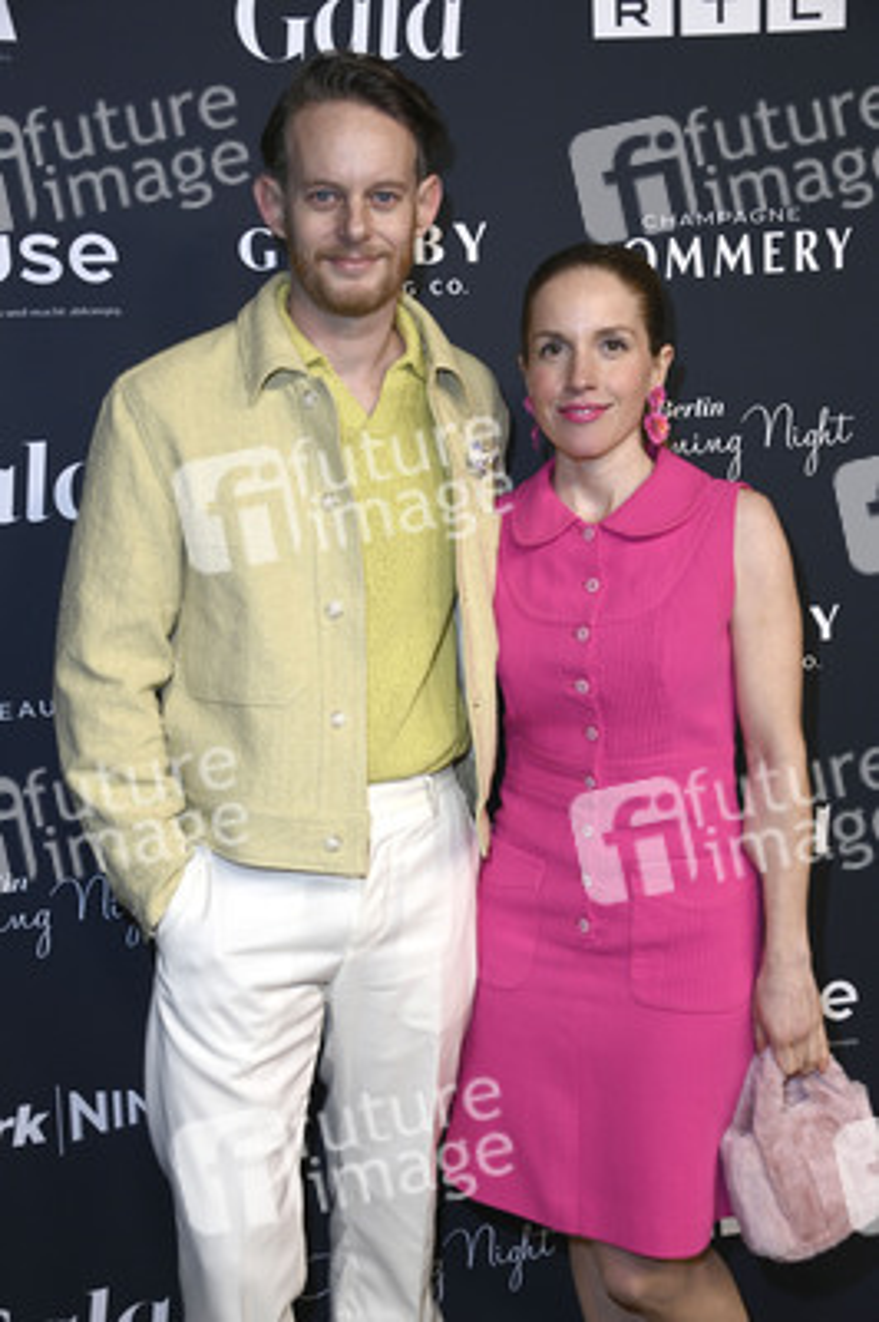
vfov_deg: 38.2
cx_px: 440
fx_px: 1908
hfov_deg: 25.9
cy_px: 661
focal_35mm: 52
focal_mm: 52
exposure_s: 1/250
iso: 640
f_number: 5.6
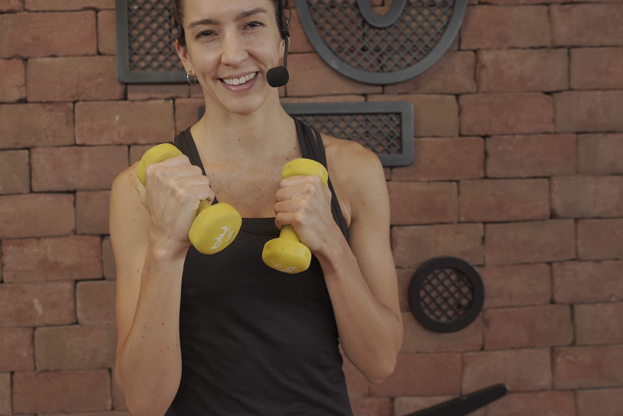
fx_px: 623
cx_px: 273
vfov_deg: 36.9
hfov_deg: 53.0
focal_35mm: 36
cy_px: 201
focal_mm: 28
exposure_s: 1/320
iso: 1600
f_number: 3.2
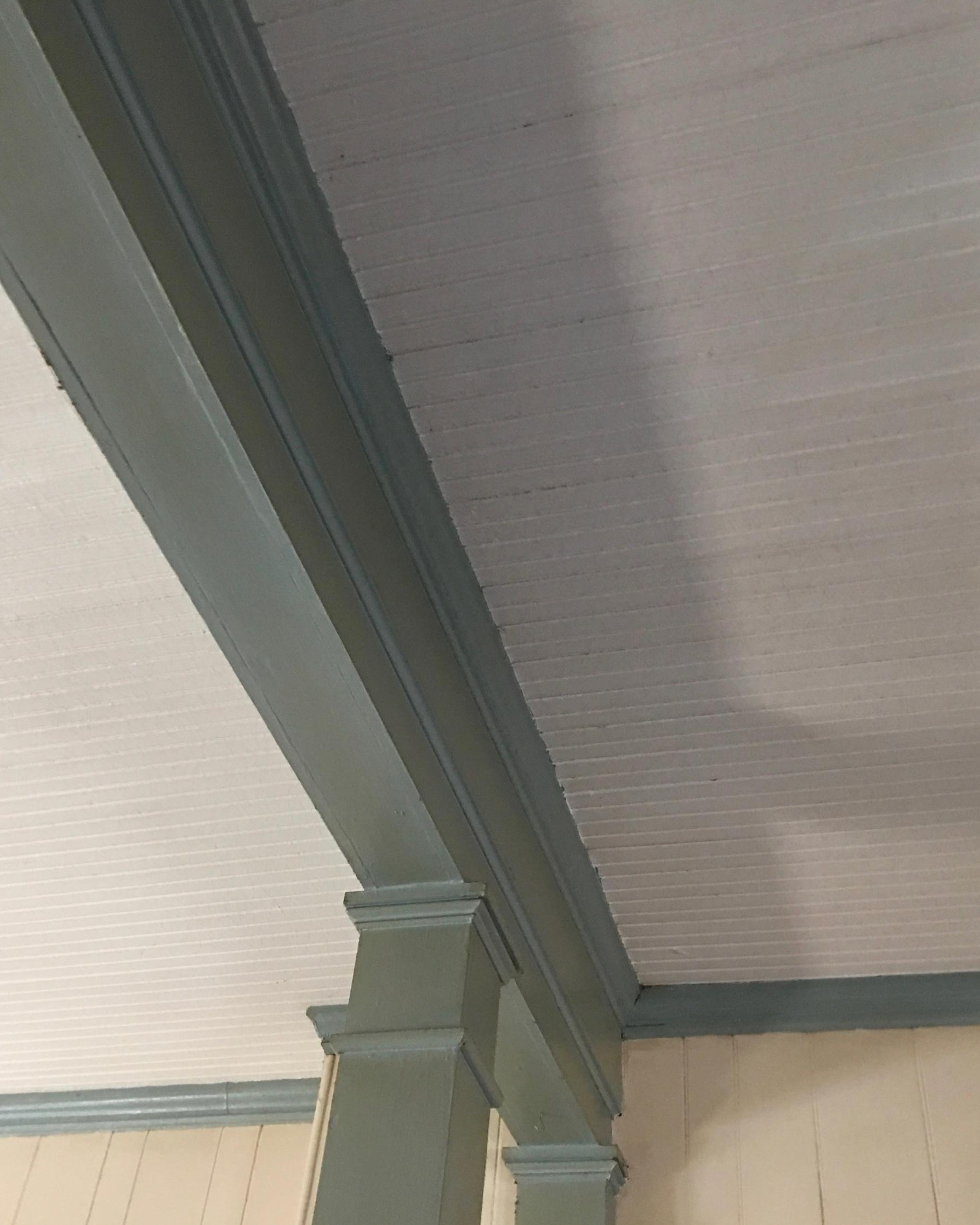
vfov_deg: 47.9
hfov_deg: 39.2
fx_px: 1378
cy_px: 612
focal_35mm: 38
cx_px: 475
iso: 80
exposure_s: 1/17
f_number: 2.2
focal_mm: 4.15
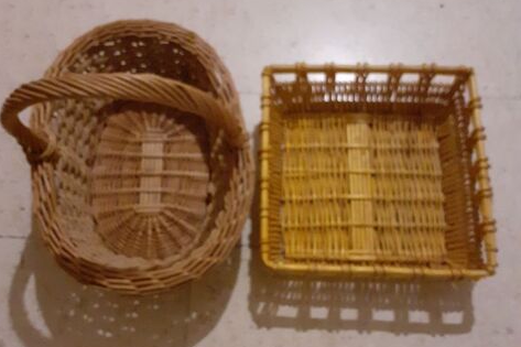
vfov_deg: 34.9
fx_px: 550
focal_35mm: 38
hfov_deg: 50.7
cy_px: 214
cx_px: 259
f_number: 1.9
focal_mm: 3.6
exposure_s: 1/20
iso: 640
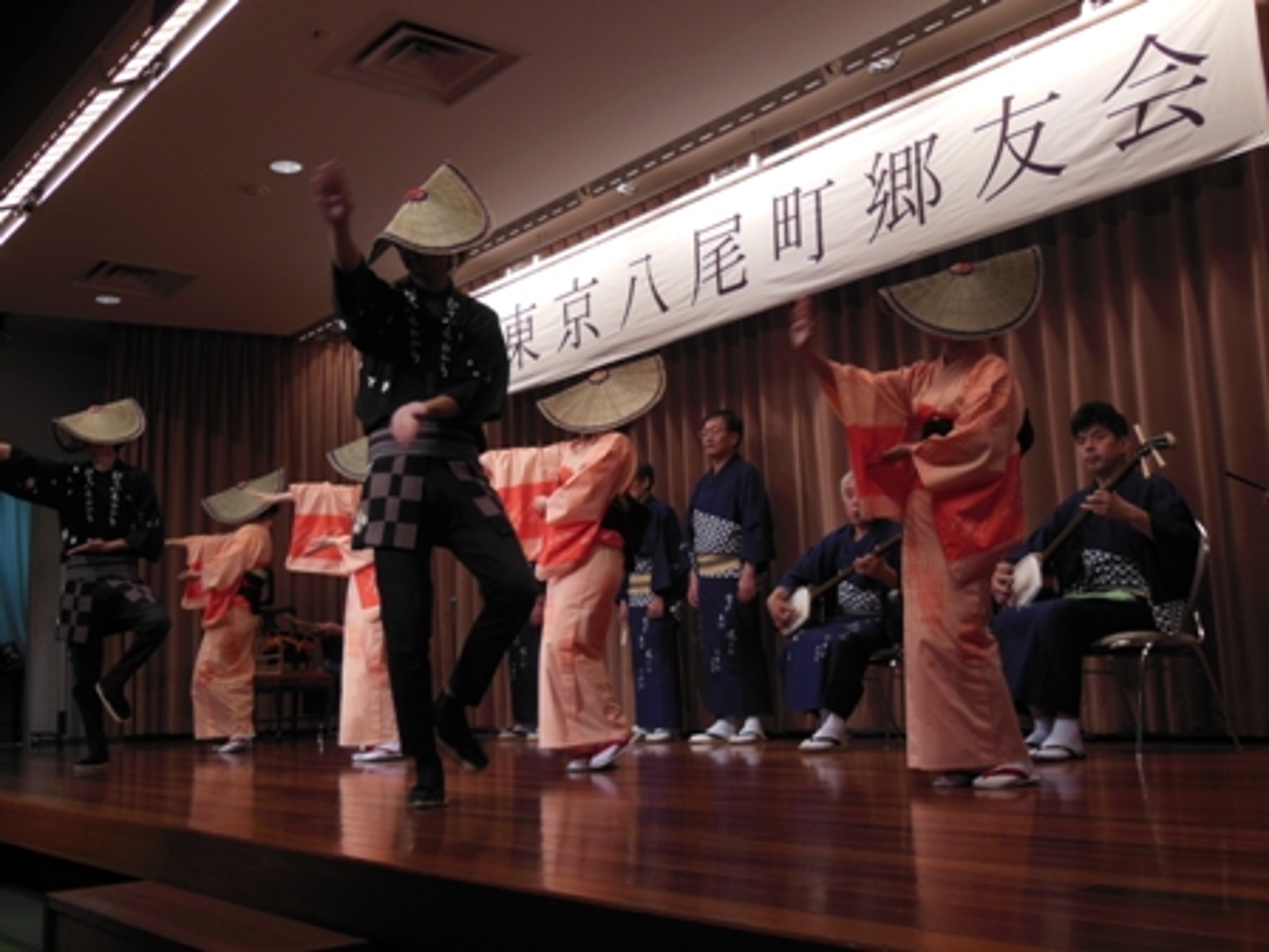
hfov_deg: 47.9
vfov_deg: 36.8
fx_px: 1430
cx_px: 634
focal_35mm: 39
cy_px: 476
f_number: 4.1
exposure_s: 1/30
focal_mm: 6.9
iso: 125
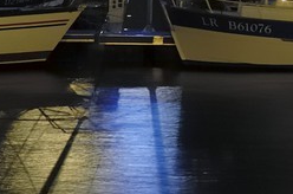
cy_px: -238
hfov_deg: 5.7
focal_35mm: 339
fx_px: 2754
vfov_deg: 4.0
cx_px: 909
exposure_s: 2.5
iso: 100
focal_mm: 35
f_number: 5.6
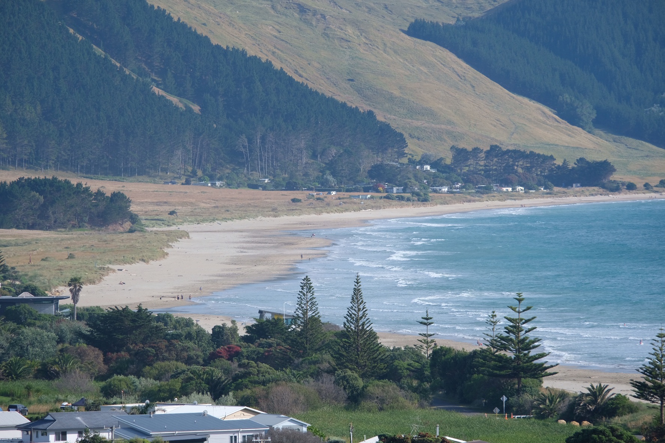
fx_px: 6372
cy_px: 222
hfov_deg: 6.0
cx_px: 332
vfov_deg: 4.0
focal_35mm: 345
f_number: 8
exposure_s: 1/320
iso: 200
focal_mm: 230
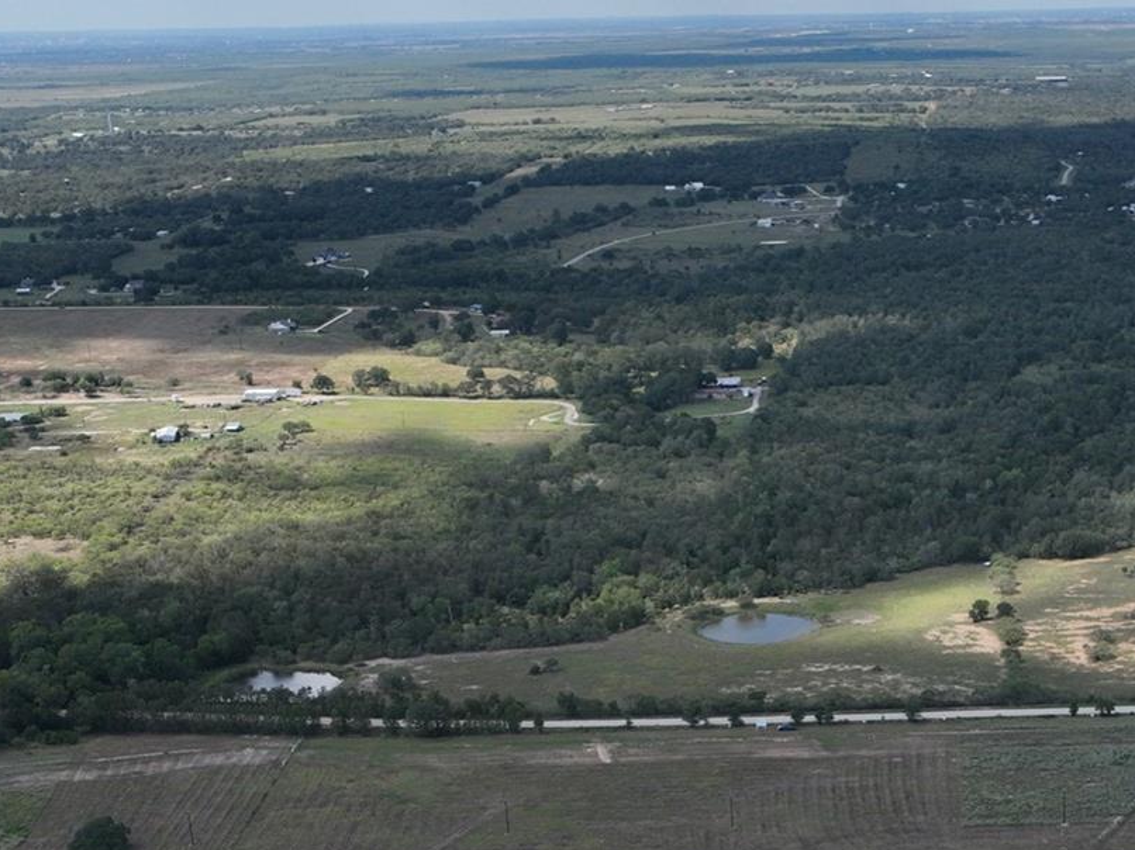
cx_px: 797
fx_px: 1999
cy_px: 933
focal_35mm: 61
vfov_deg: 22.7
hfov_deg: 31.3
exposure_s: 1/3200
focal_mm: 12.29
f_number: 2.8
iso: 170
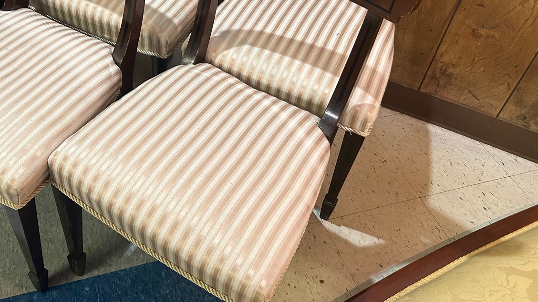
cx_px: 187
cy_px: 65
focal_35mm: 38
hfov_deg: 52.0
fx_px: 542
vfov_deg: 30.5
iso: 250
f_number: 1.5
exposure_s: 1/60
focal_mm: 5.7
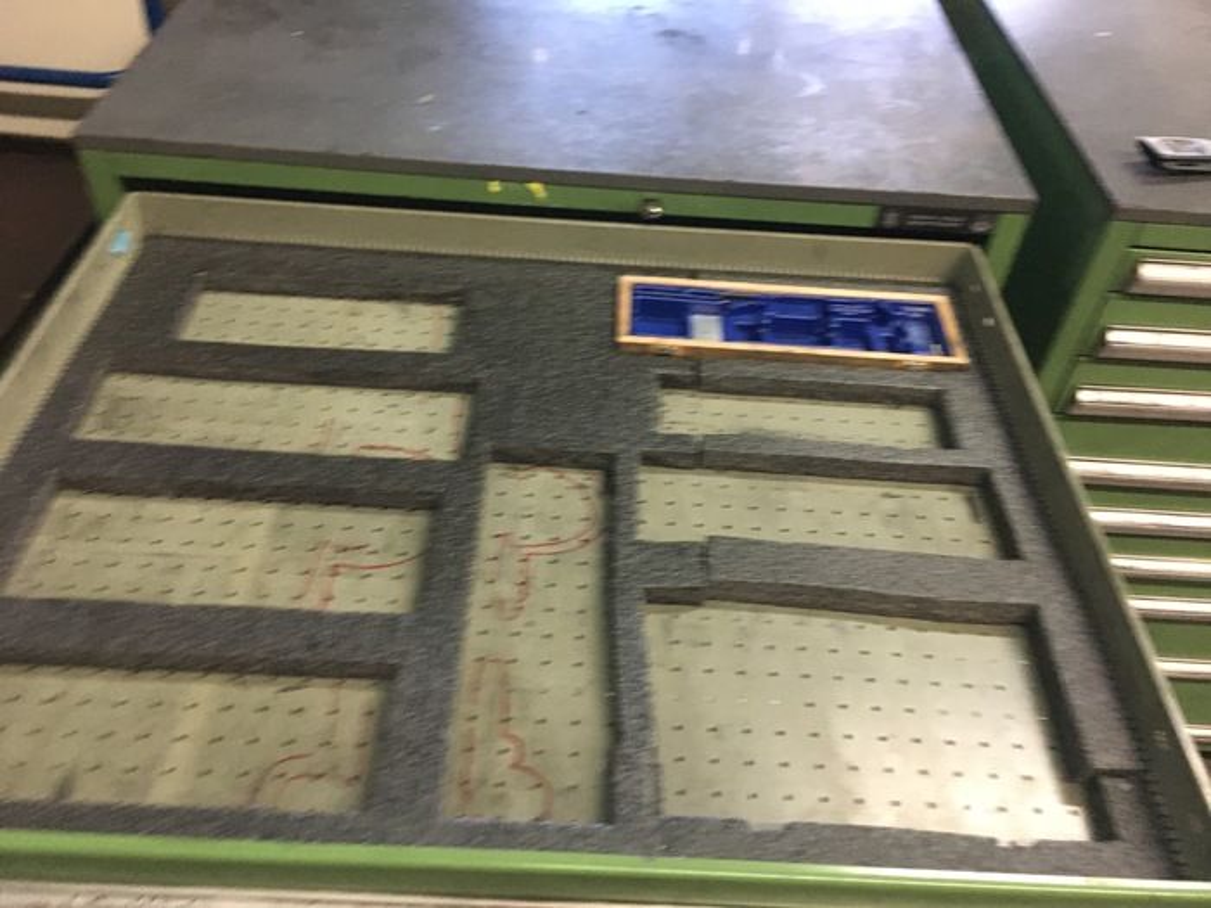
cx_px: 606
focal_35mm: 29
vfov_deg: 48.2
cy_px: 454
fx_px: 1015
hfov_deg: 61.7
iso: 250
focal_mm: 4.15
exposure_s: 1/17
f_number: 2.2
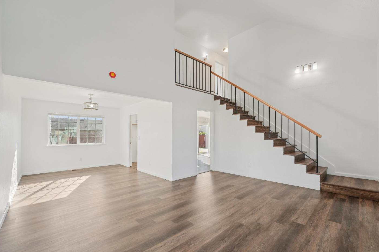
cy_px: 135
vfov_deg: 77.2
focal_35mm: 15
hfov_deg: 100.4
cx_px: 196
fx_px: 158
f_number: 8
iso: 800
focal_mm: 14
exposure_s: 1/80
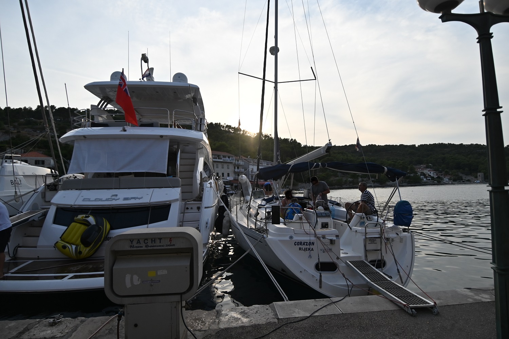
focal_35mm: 18
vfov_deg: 67.4
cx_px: 254
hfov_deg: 90.0
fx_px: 254
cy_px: 170
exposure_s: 1/2000
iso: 250
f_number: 4
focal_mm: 12
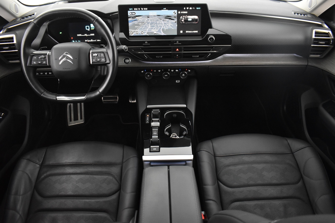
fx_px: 251
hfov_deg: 67.4
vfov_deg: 47.9
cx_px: 168
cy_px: 112
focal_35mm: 27
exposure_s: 1/20
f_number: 3.5
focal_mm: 18
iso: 3200
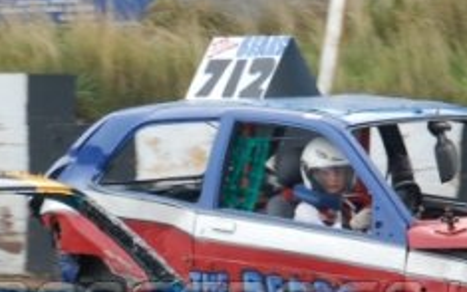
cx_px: -2
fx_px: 4137
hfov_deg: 6.4
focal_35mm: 325
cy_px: 308
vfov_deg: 4.0
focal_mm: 78
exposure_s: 1/500
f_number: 5.6
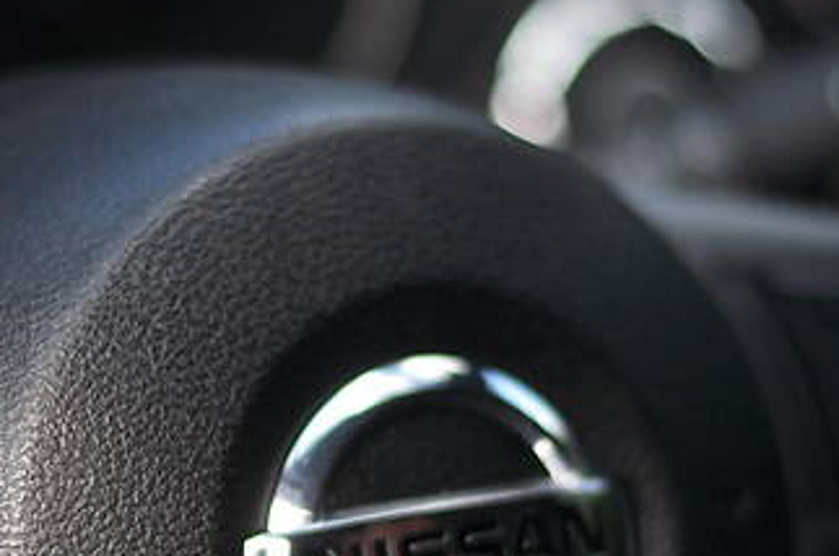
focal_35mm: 186
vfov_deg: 7.3
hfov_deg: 11.1
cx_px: 208
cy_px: 513
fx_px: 4326
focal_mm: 50
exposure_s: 1/2500
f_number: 1.8
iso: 250
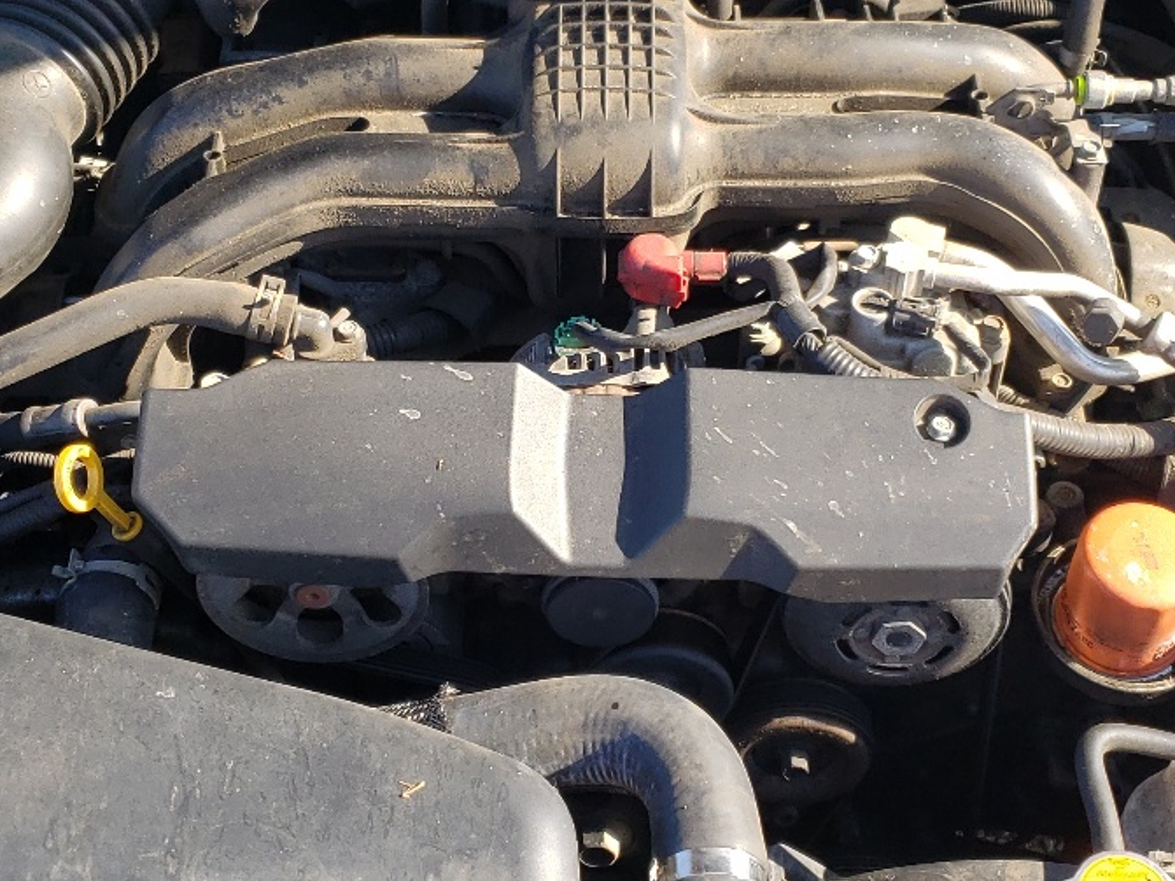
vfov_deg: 23.6
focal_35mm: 62
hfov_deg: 31.2
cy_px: 349
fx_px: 2104
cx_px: 595
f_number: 1.5
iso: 50
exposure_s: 1/667
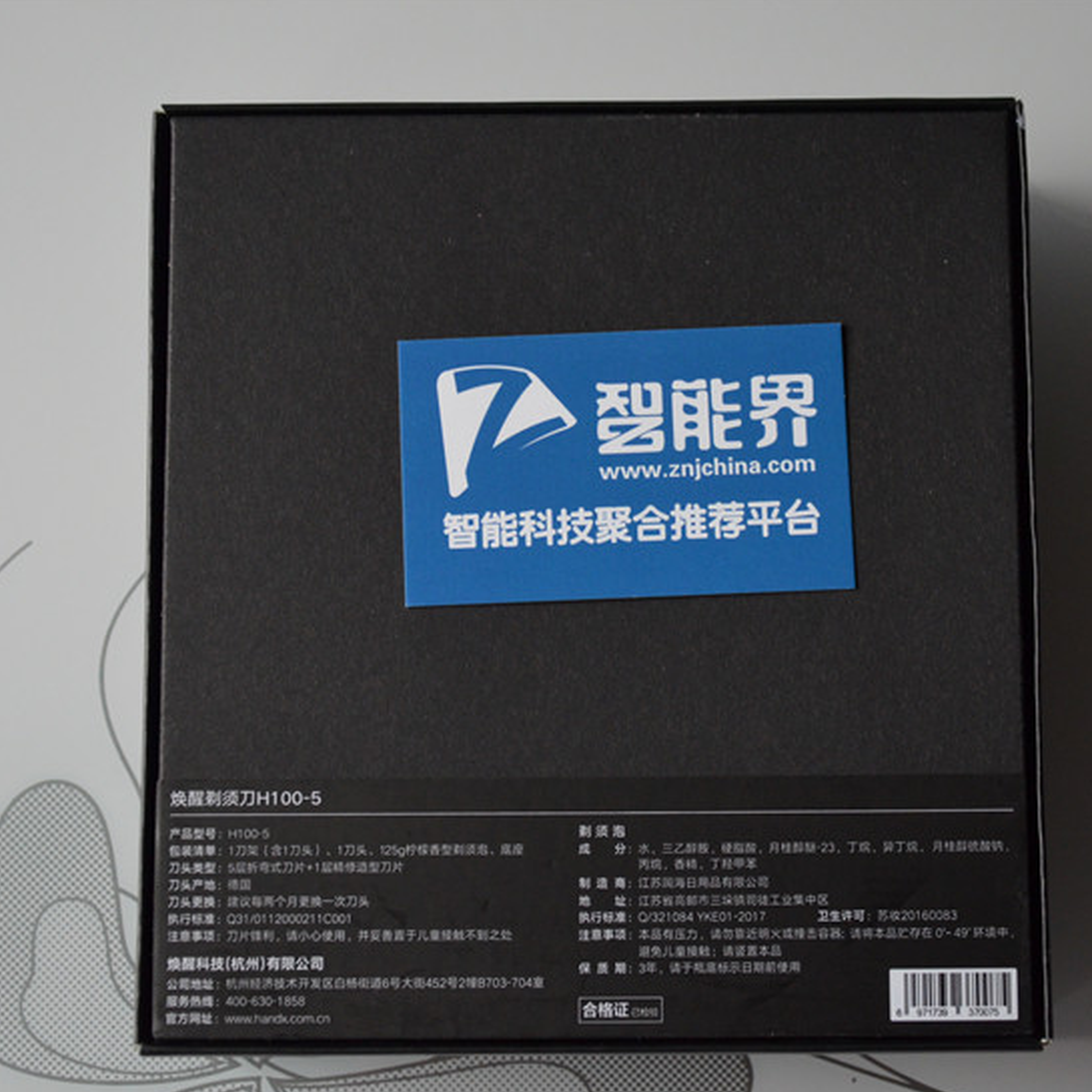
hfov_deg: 23.3
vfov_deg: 23.4
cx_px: 606
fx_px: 2641
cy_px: 548
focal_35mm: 74
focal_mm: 38
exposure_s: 1/60
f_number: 4.5
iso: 1100
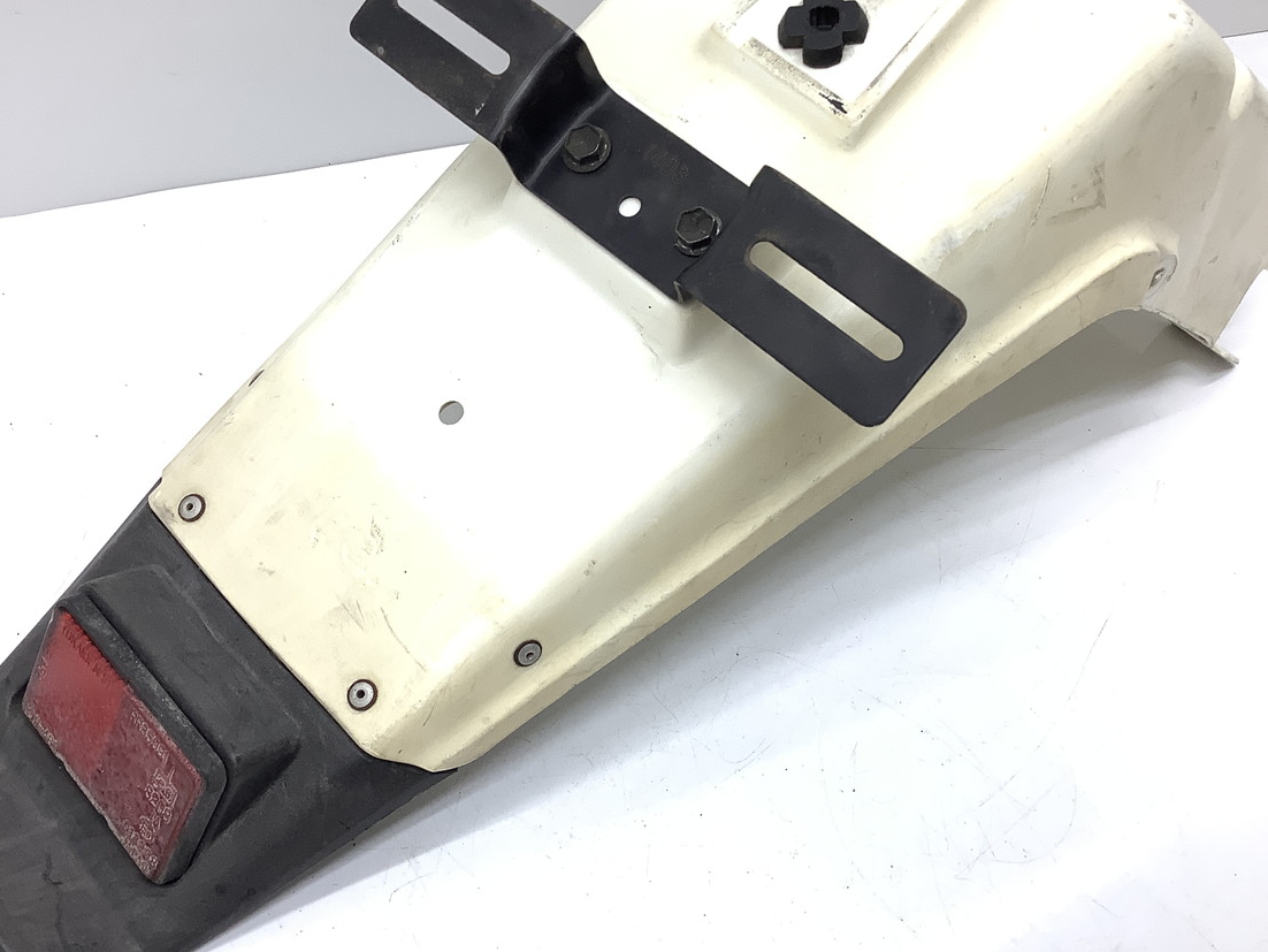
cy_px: 443
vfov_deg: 39.7
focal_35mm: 36
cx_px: 624
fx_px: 1319
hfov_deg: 51.3
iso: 64
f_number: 2.4
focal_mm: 3.3
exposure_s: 1/120
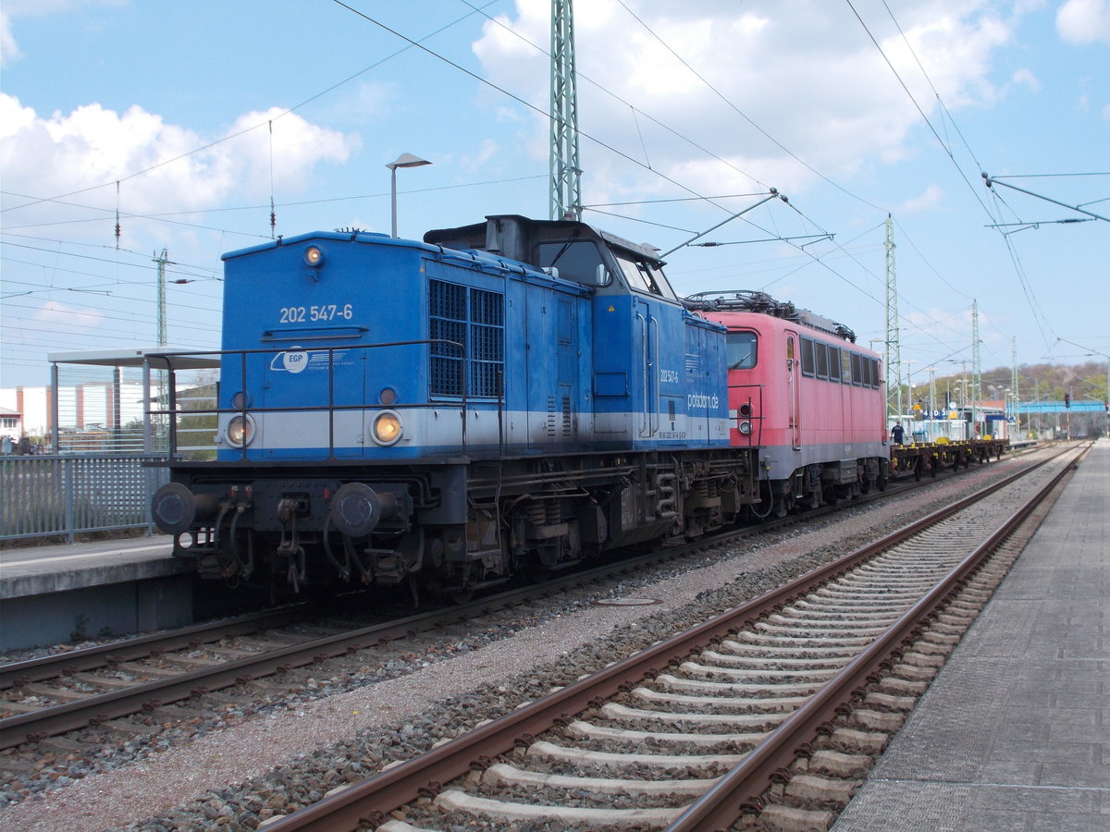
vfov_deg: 29.1
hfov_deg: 38.2
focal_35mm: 50
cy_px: 416
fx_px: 1603
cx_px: 555
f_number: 4.5
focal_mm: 9
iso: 80
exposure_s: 1/400
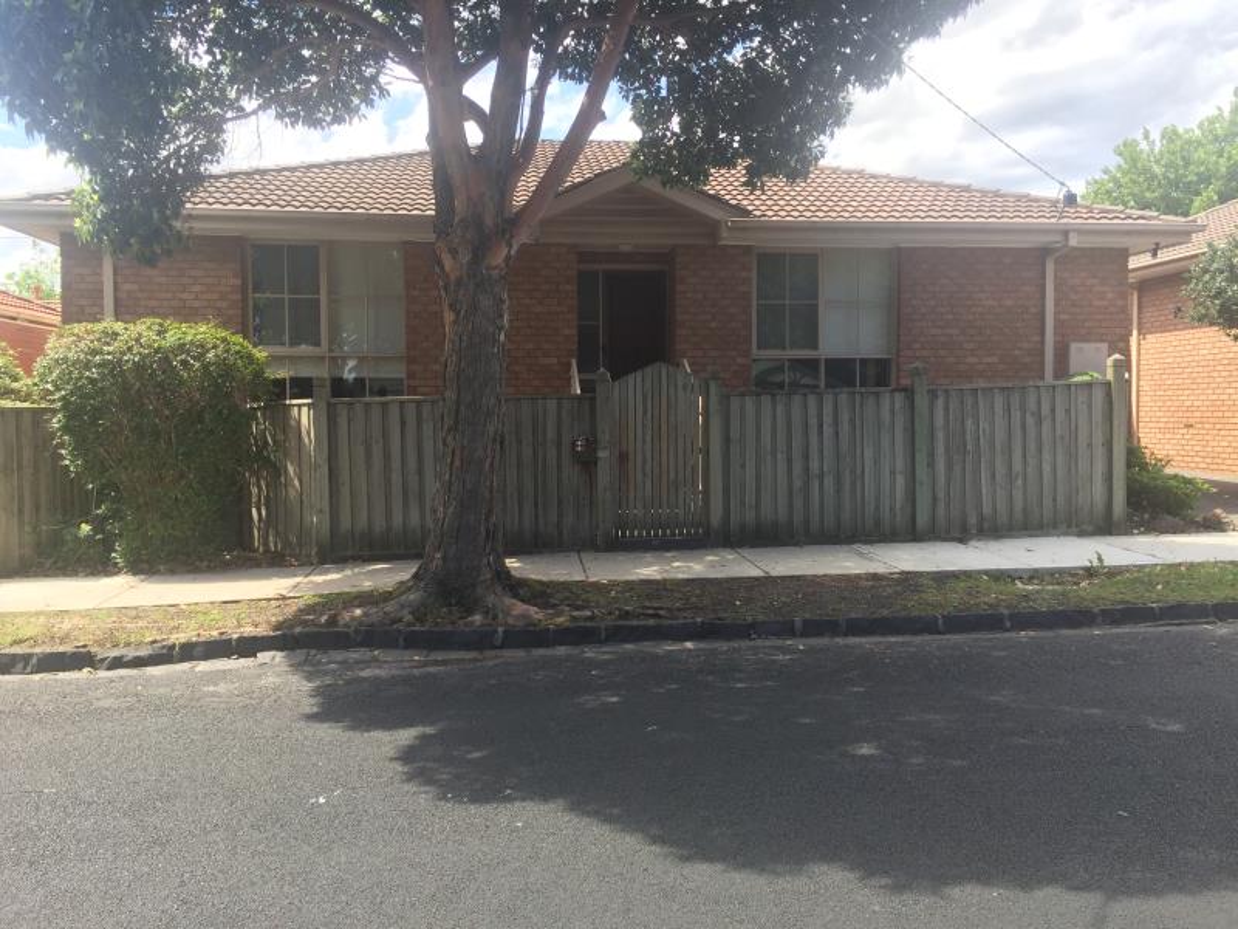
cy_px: 464
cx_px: 619
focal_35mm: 29
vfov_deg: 48.2
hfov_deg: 61.7
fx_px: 1037
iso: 32
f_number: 2.2
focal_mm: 4.15
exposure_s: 1/430
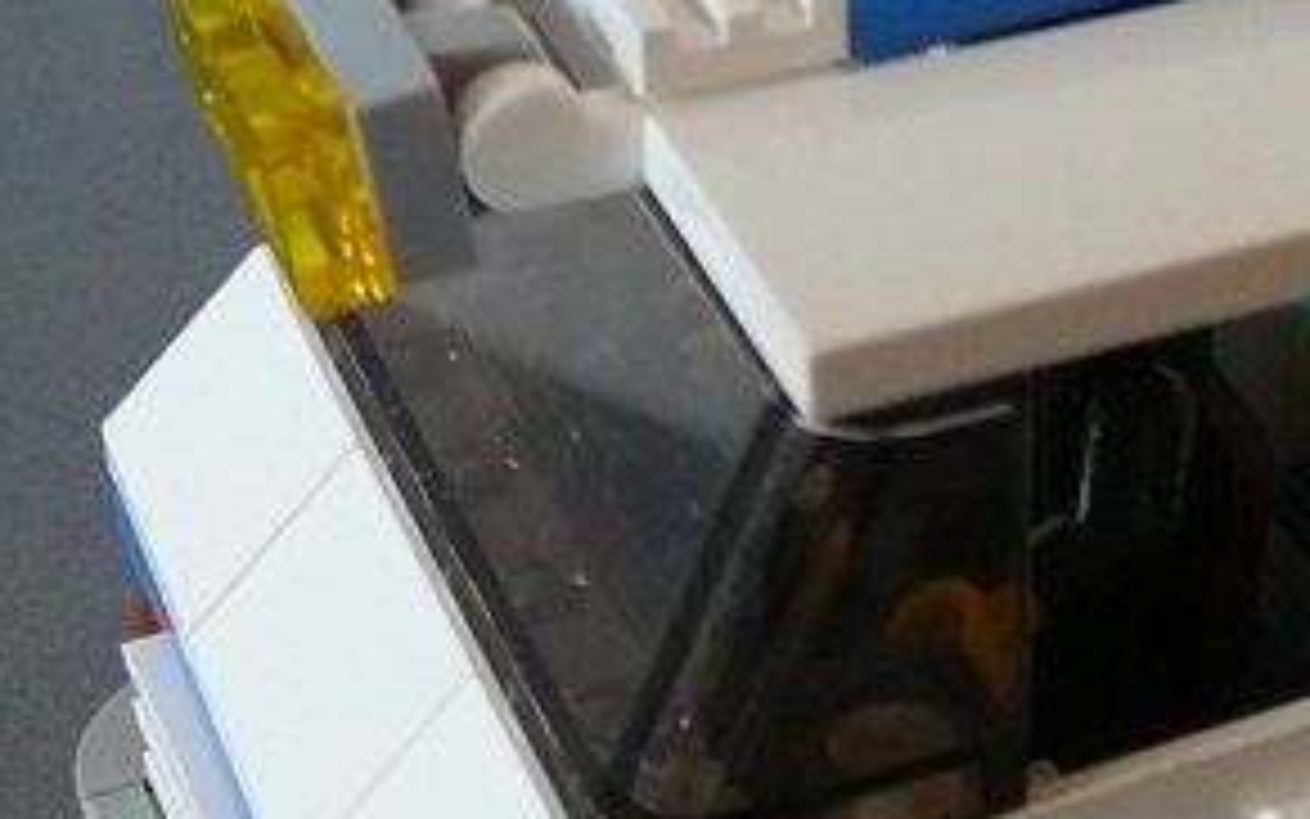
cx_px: 1346
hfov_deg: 20.4
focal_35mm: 98
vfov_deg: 13.4
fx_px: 3499
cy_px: 396
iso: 200
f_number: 2.8
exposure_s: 1/15
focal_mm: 5.2
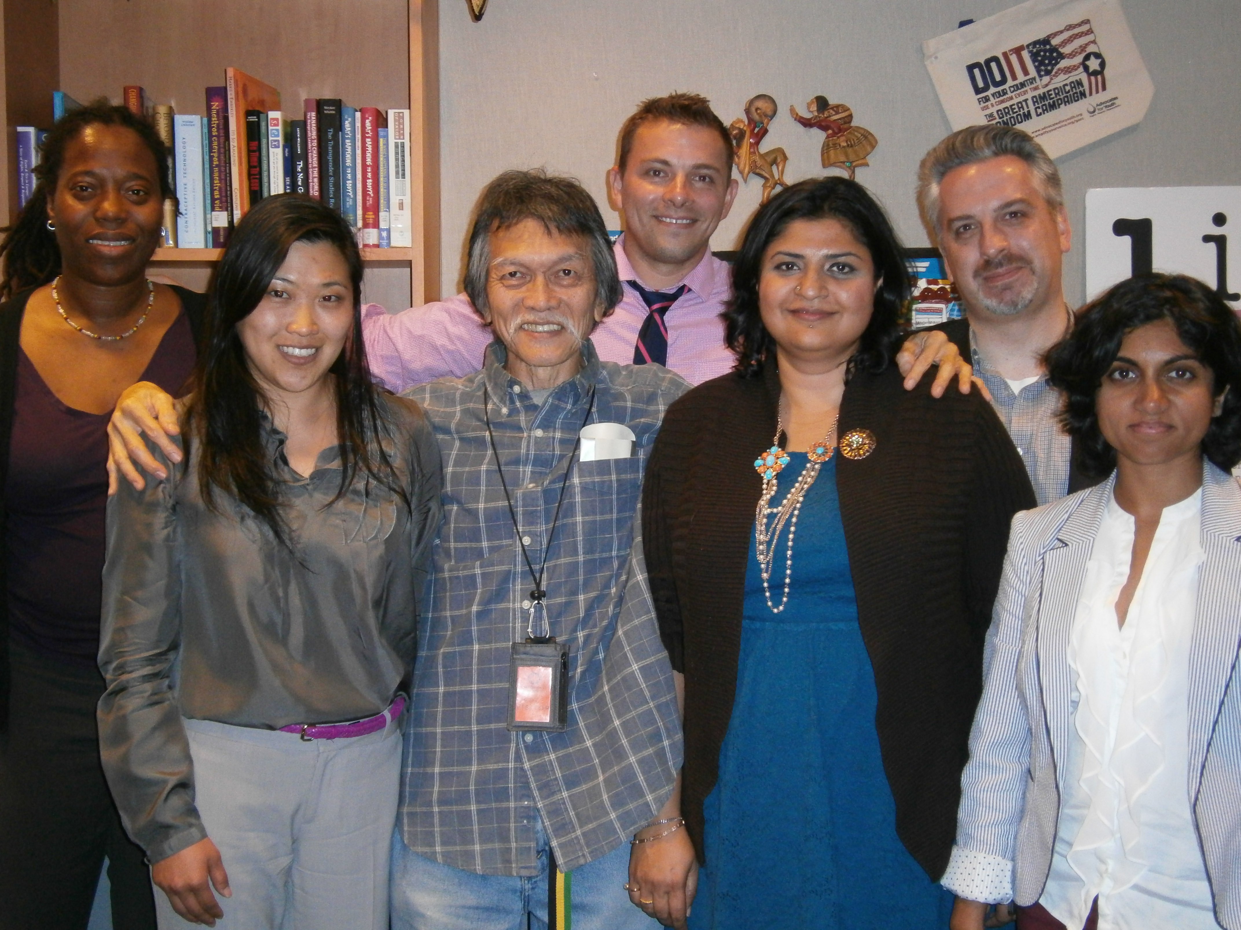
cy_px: 465
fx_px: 1685
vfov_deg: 30.9
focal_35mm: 47
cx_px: 620
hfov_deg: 40.4
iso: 320
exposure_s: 1/40
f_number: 3.4
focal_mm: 8.3
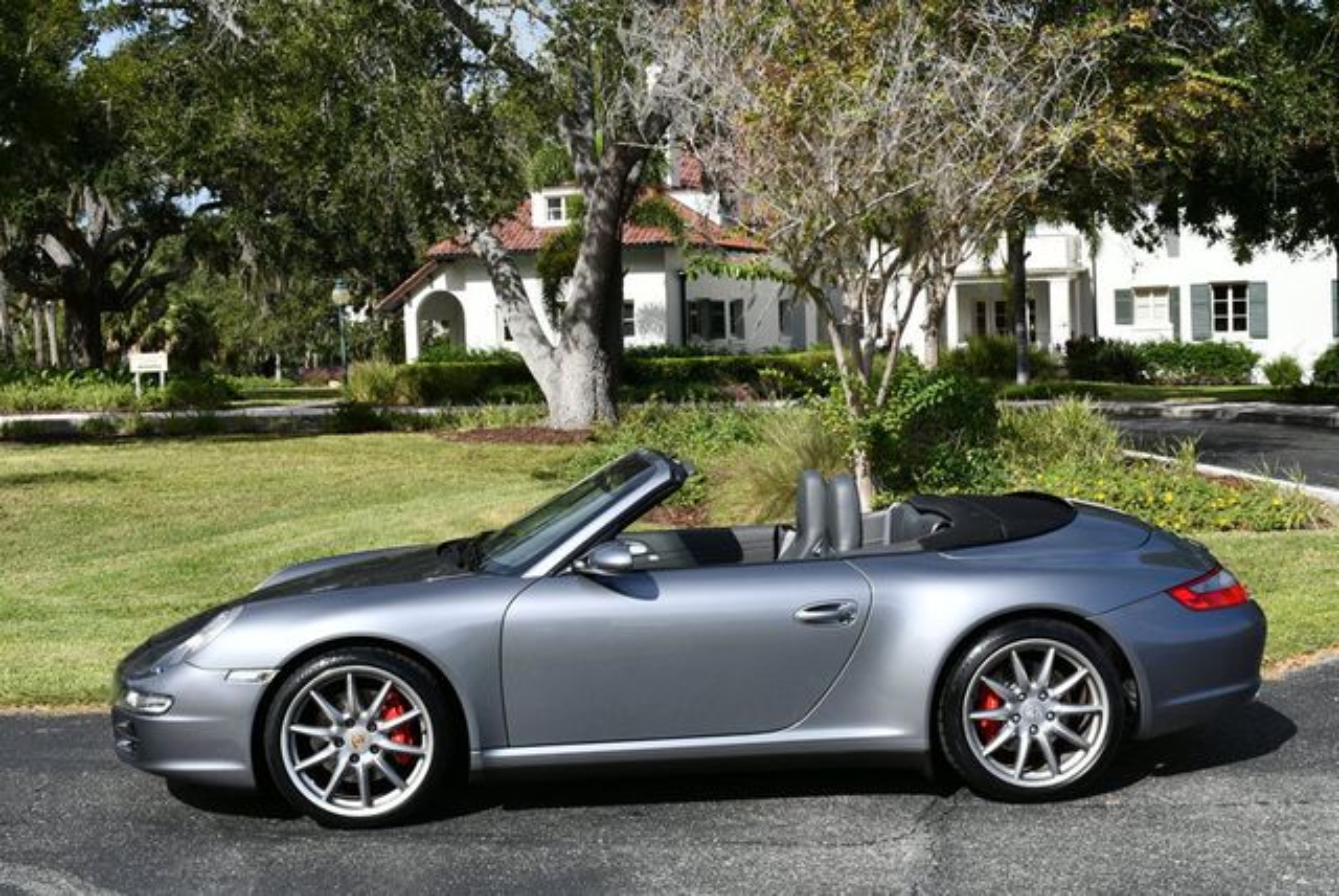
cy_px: 448
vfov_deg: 28.1
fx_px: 1787
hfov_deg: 41.1
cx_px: 670
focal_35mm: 48
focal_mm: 24
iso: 100
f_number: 9
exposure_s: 1/320
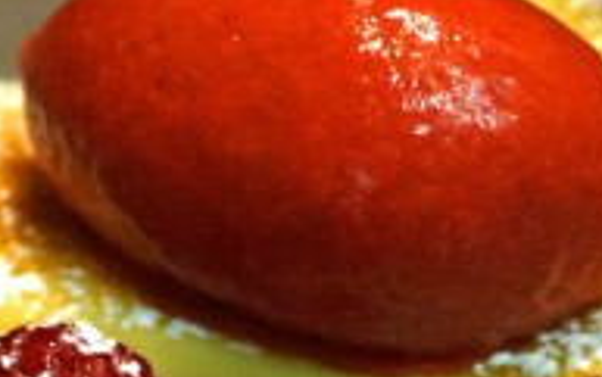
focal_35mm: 176
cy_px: 363
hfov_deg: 11.8
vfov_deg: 7.5
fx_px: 2883
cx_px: 59
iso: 3200
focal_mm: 37
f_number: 5.6
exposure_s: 1/15
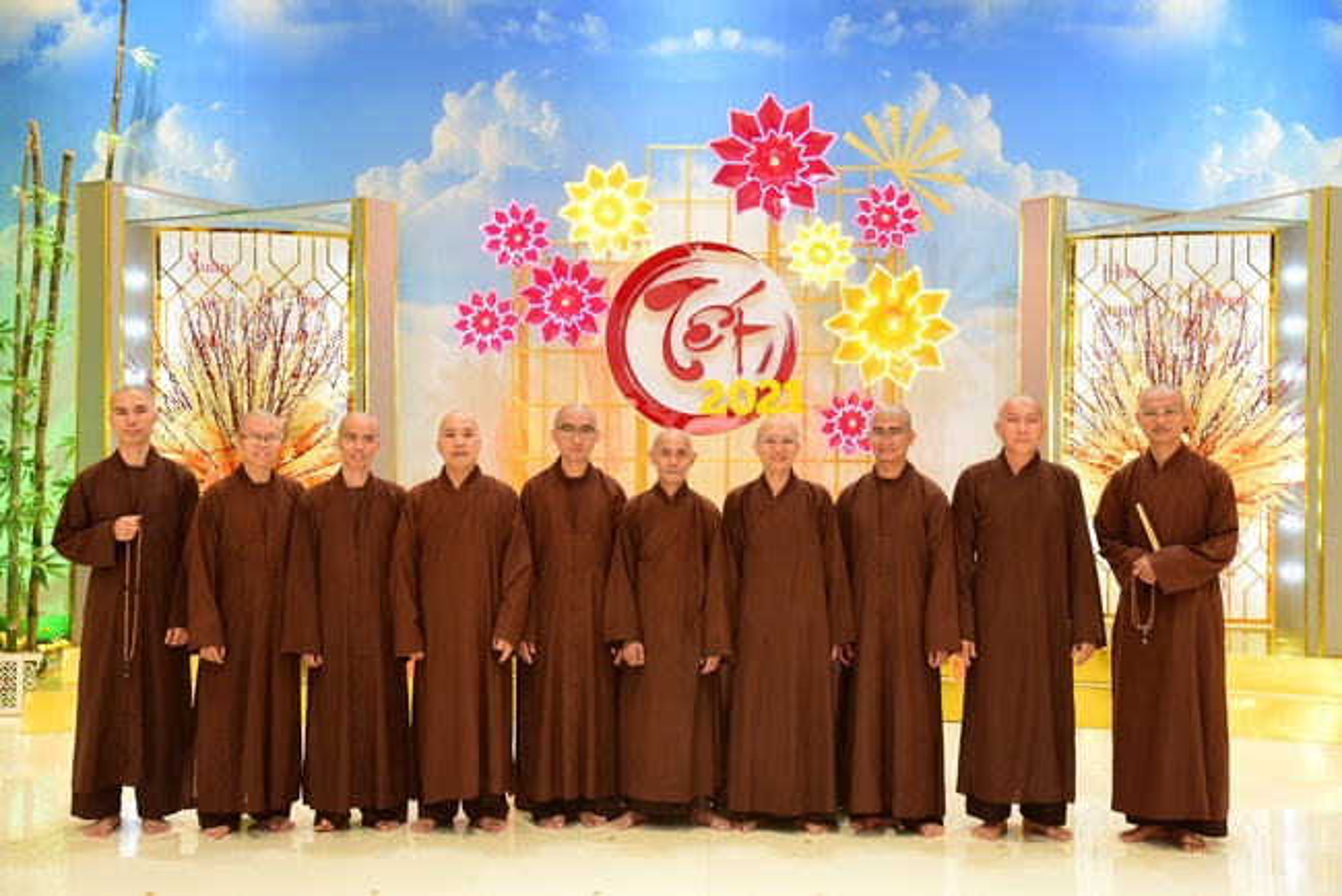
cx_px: 671
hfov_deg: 42.7
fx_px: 1715
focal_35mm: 46
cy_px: 448
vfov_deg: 29.3
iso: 1000
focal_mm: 46
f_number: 5
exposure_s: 1/30
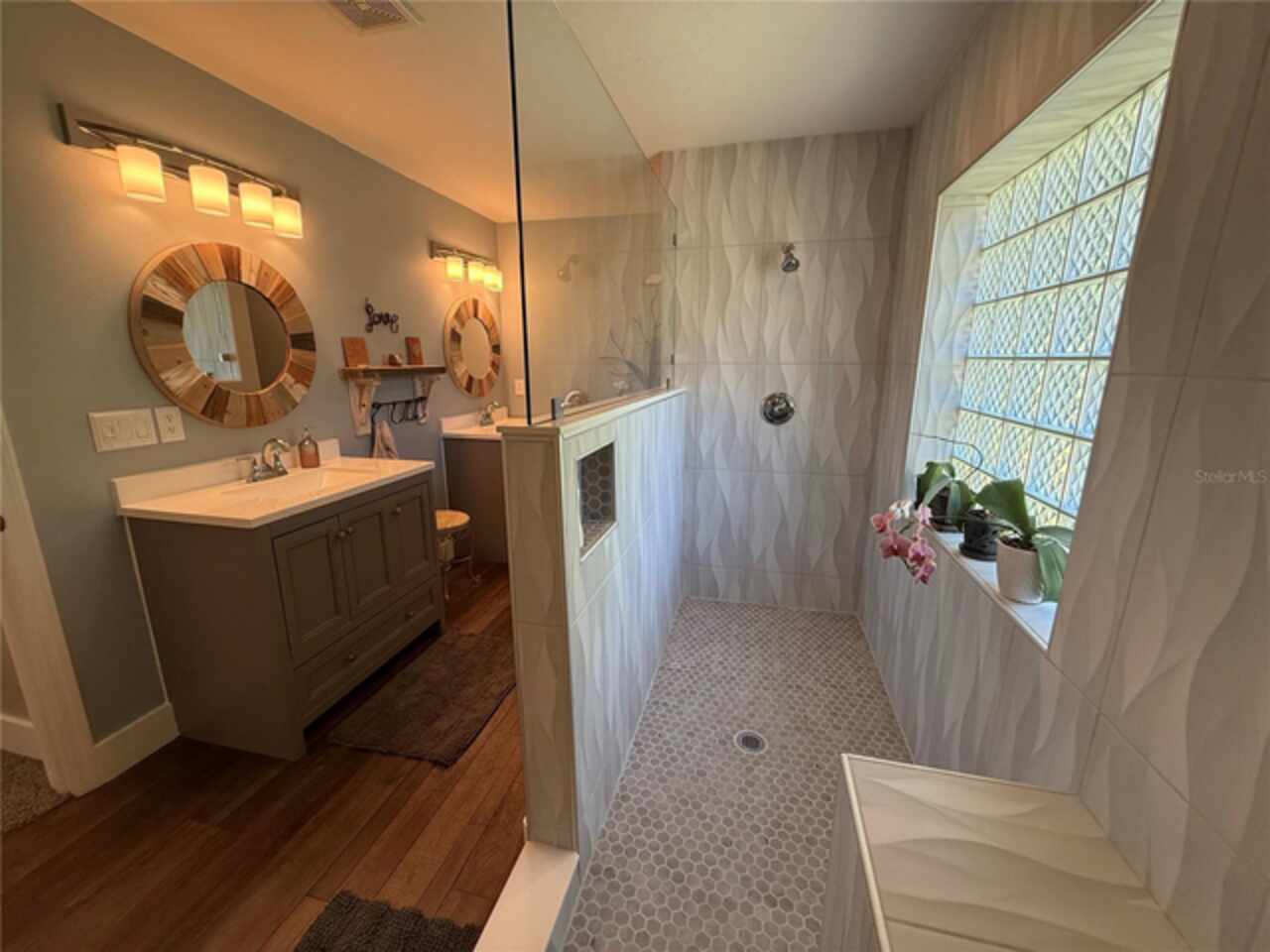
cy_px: 476
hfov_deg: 102.1
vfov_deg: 85.7
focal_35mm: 14
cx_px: 635
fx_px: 514
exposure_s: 1/120
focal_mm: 2.22
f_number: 2.2
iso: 250
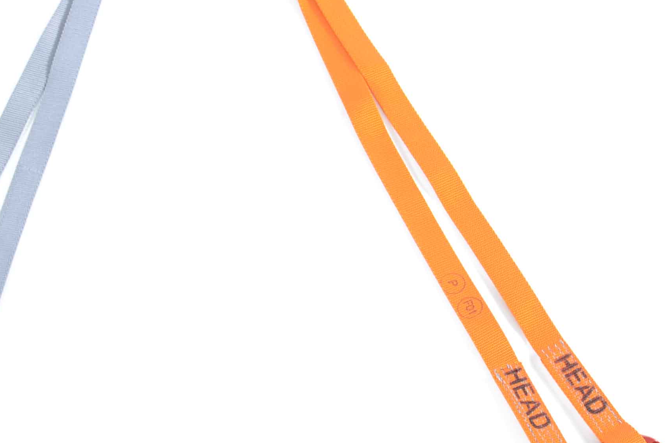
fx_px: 2262
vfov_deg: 11.2
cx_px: 286
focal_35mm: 122
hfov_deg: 16.8
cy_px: 318
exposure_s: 1/100
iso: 100
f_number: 4
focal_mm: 28
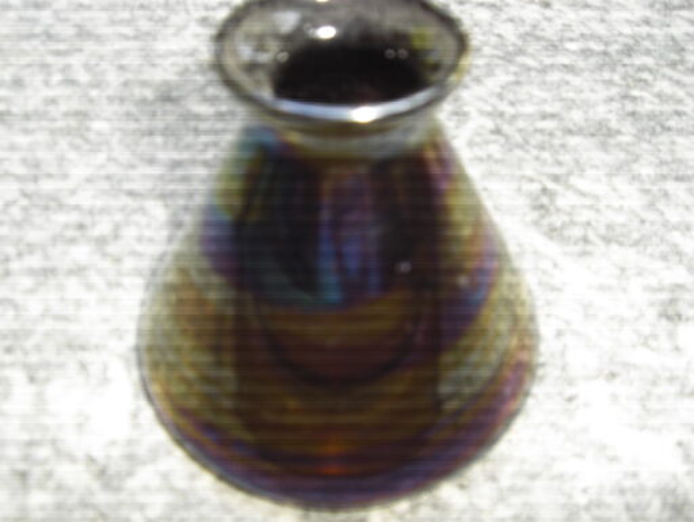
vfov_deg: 37.8
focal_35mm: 38
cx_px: 347
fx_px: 763
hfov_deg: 48.9
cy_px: 261
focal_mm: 6.2
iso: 64
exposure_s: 1/60
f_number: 2.7
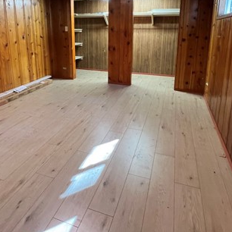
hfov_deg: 64.9
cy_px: 70
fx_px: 182
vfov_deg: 62.7
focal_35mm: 24
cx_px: 105
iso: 400
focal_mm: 1.57
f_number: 1.8
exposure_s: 1/60
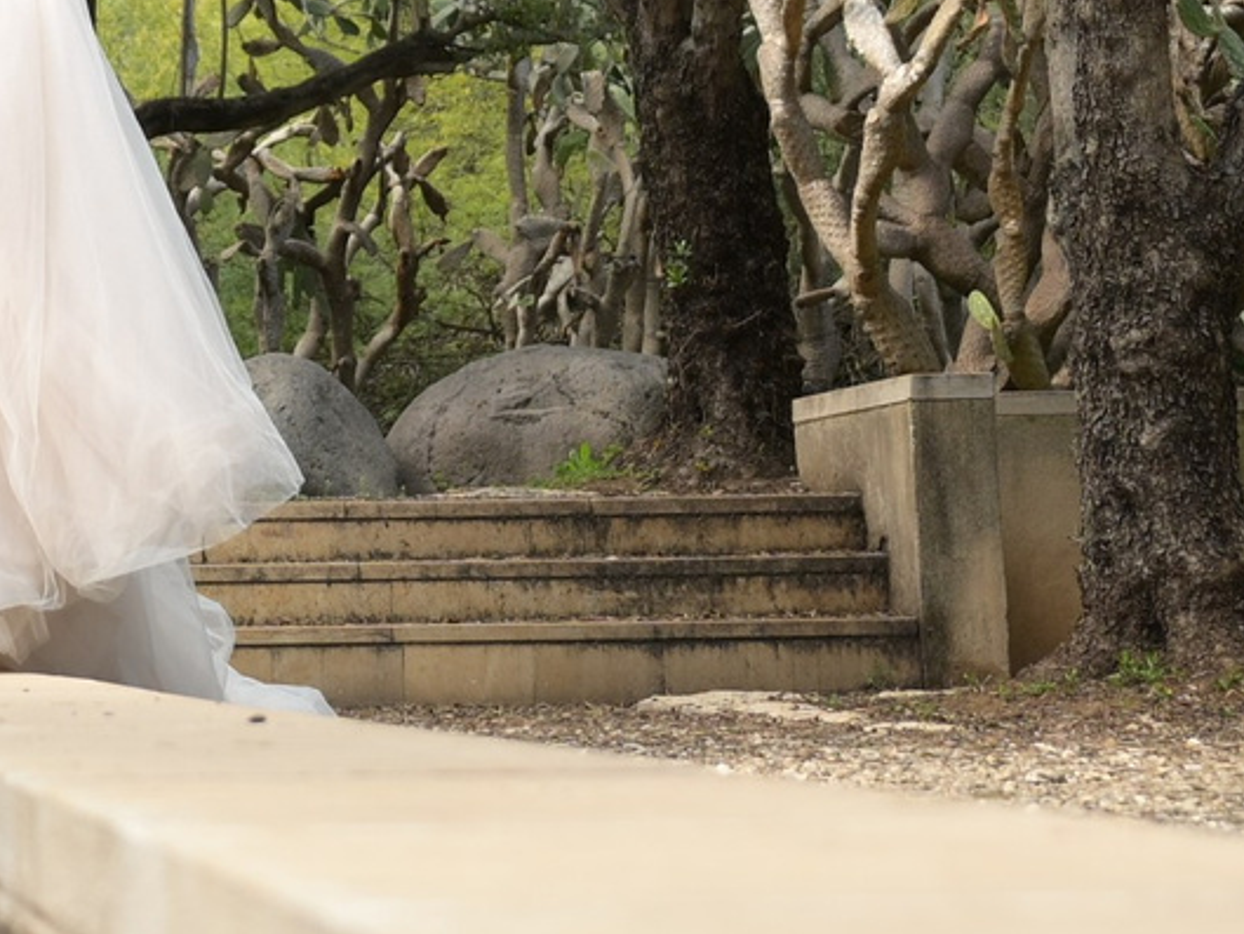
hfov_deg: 12.7
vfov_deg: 9.7
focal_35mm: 151
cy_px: -154
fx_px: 5440
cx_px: -287
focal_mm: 32.5
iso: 125
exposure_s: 1/320
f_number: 3.5
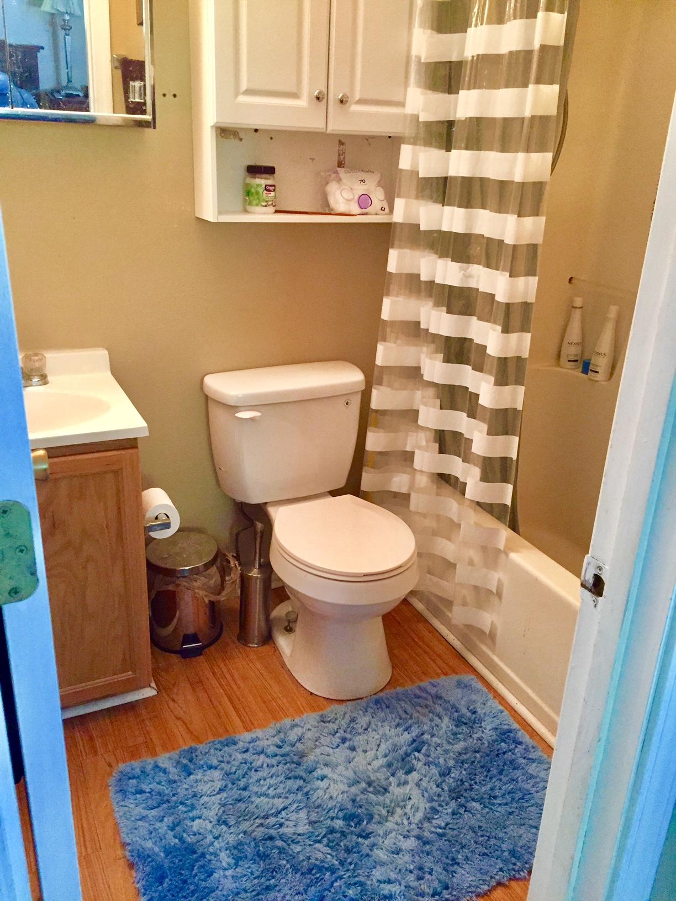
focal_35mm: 29
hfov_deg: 48.2
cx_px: 338
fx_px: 755
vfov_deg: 61.7
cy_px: 450
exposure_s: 1/30
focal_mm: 4.15
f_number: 2.2
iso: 320
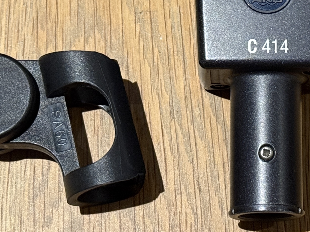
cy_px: -23
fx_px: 1397
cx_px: 301
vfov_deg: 9.4
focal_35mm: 156
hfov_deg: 12.5
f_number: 1.78
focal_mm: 6.76
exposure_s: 1/33
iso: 250
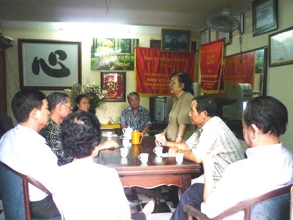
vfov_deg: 42.9
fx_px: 279
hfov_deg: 55.4
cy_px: 110
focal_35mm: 33
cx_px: 146
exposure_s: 1/30
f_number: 2.8
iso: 250
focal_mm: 5.5
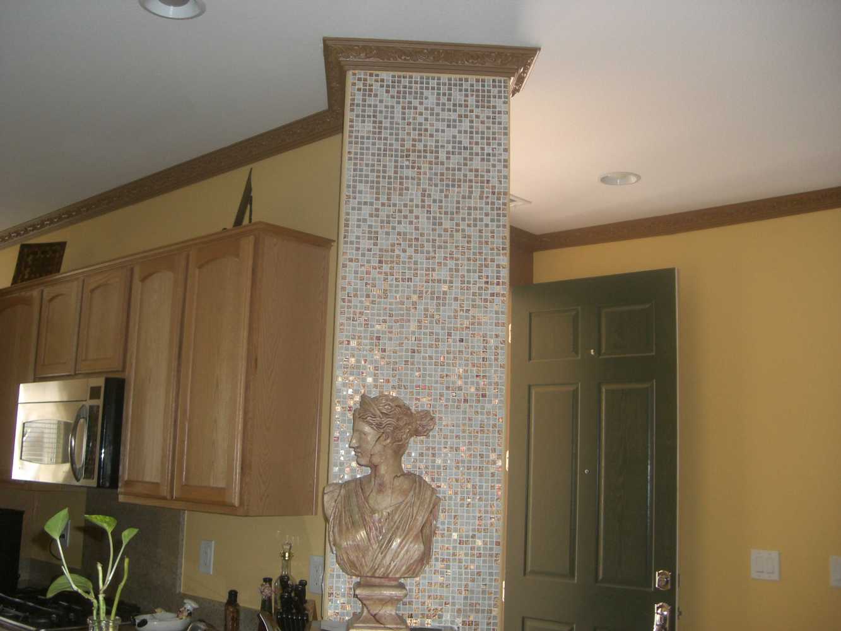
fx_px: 923
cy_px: 316
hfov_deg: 49.0
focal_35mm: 38
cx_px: 420
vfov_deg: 37.7
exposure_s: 1/60
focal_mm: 6.2
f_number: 2.7
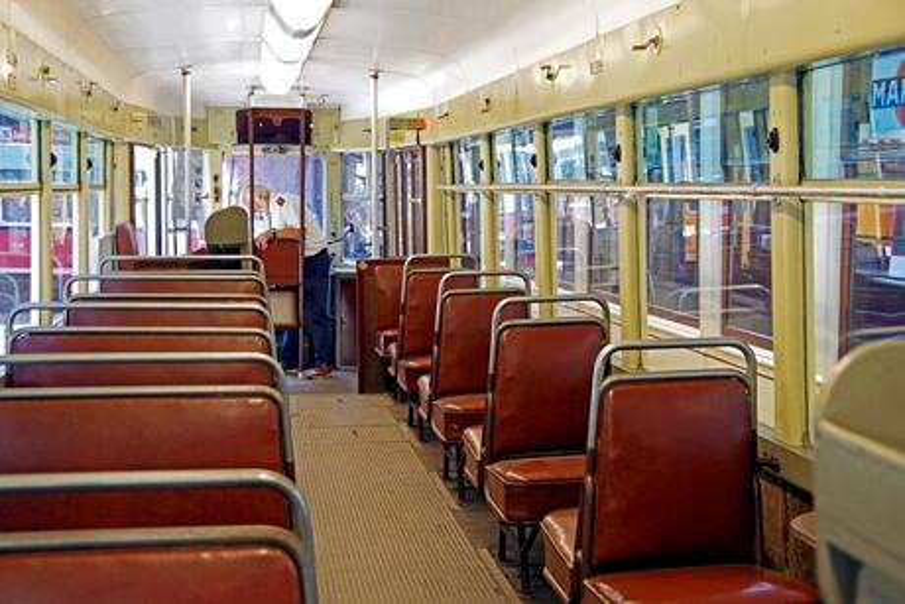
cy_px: 302
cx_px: 452
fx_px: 1358
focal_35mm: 54
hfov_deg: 36.9
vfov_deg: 25.1
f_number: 4.5
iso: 800
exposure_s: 1/100
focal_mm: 36
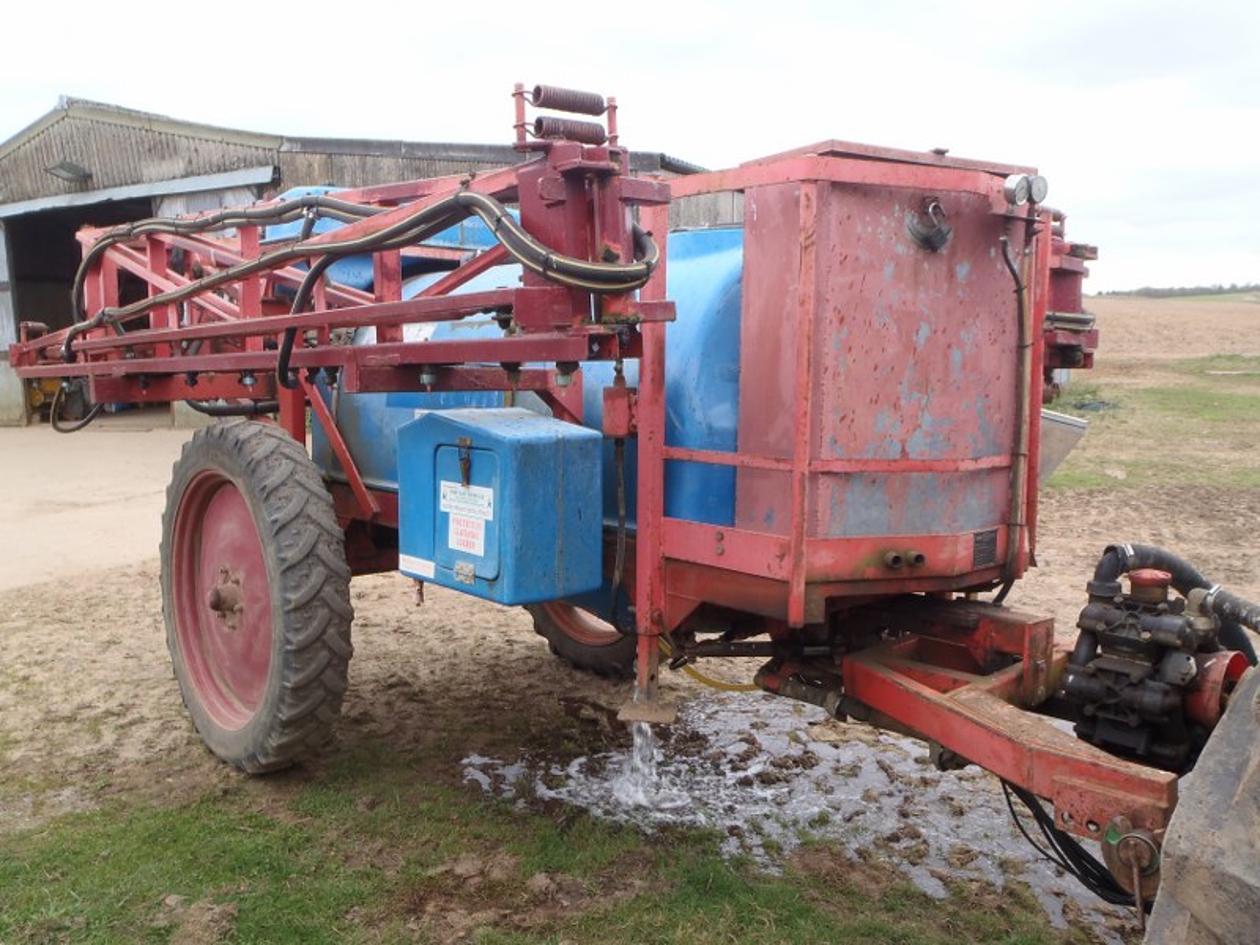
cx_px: 630
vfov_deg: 49.7
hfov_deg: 63.4
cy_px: 472
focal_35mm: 28
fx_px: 1019
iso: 80
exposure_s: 1/100
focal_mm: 5
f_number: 4.5
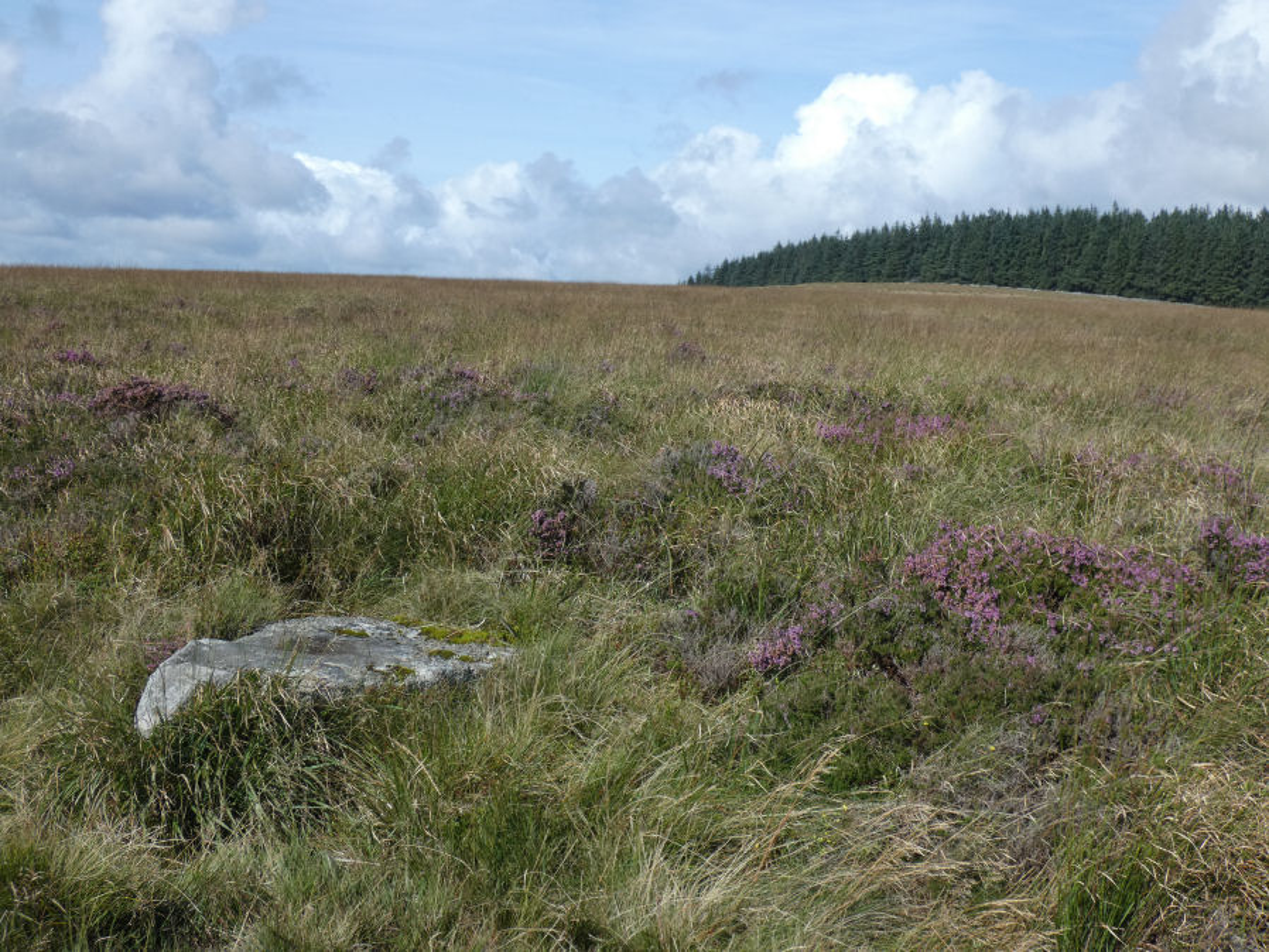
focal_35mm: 43
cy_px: 476
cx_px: 634
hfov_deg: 43.8
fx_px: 1577
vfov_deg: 33.6
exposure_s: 1/800
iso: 80
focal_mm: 7.8
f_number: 3.7
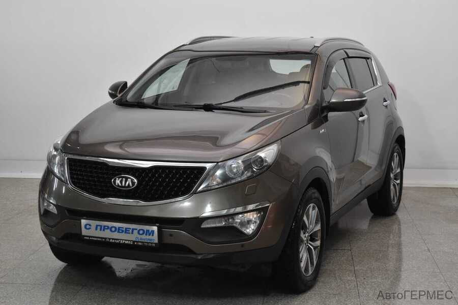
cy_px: 152
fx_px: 859
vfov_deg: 20.2
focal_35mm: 68
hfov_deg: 29.9
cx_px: 229
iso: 800
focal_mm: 45
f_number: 5.3
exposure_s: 1/50
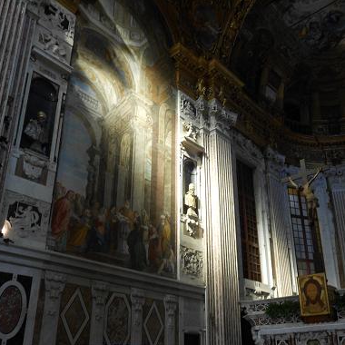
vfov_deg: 47.0
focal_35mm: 35
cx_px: 170
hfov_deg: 47.2
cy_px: 205
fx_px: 395
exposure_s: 1/13
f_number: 3.4
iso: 80
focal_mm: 5.1
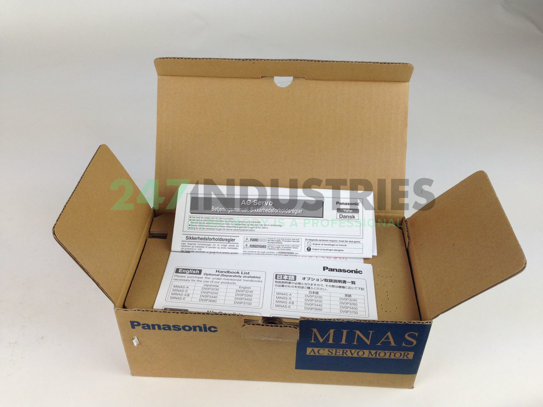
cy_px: 204
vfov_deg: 42.9
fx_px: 518
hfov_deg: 55.4
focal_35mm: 33
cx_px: 272
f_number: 2.4
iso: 50
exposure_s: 1/230
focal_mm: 4.12
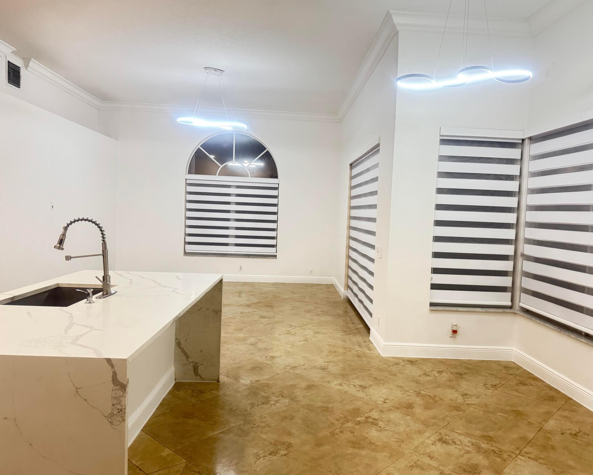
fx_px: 456
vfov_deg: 54.9
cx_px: 310
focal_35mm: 26
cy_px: 235
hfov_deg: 66.0
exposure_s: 1/60
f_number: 1.78
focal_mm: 6.76
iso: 800
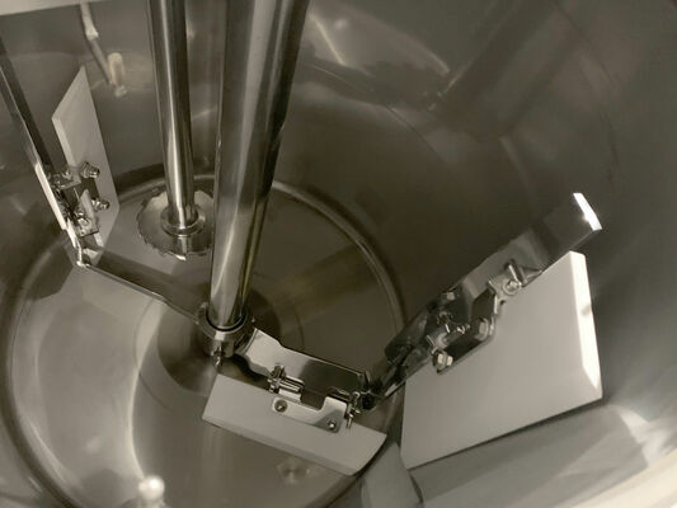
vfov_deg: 53.1
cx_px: 338
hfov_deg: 67.3
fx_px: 509
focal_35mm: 26
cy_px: 254
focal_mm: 4.25
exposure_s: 1/17
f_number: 1.8
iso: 1250
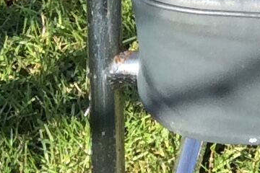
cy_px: -190
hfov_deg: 8.4
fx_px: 1726
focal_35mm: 239
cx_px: 436
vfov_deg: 5.6
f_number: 2.4
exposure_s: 1/583
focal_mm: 3.3
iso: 32
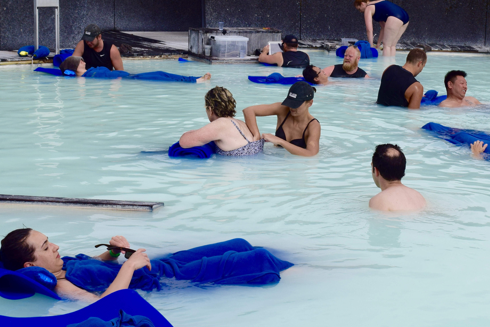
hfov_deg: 26.5
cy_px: 152
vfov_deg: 18.0
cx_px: 328
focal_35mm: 76
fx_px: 1033
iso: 320
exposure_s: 1/500
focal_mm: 29
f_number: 11
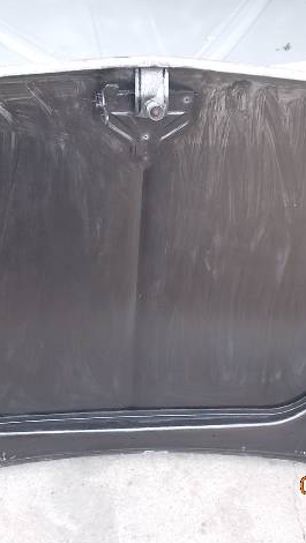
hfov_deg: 27.6
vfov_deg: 47.3
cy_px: 274
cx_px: 110
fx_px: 619
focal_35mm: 43
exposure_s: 1/25
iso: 160
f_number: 3.3
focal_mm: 4.1
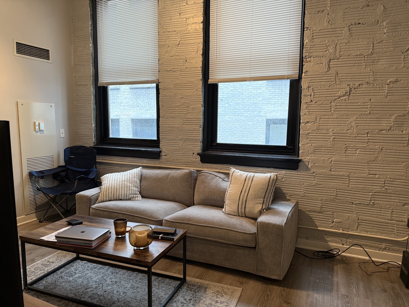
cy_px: 154
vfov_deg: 56.8
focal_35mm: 24
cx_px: 204
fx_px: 284
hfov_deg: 71.6
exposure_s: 1/60
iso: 250
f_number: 1.78
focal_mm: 6.76
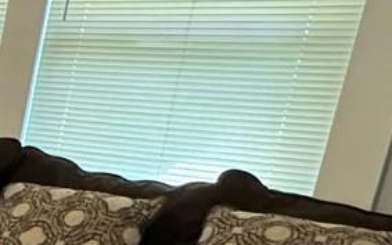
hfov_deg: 15.9
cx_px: -489
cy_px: 289
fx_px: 898
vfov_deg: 15.0
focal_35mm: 84
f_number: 2.2
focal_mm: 2.22
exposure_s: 1/60
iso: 320
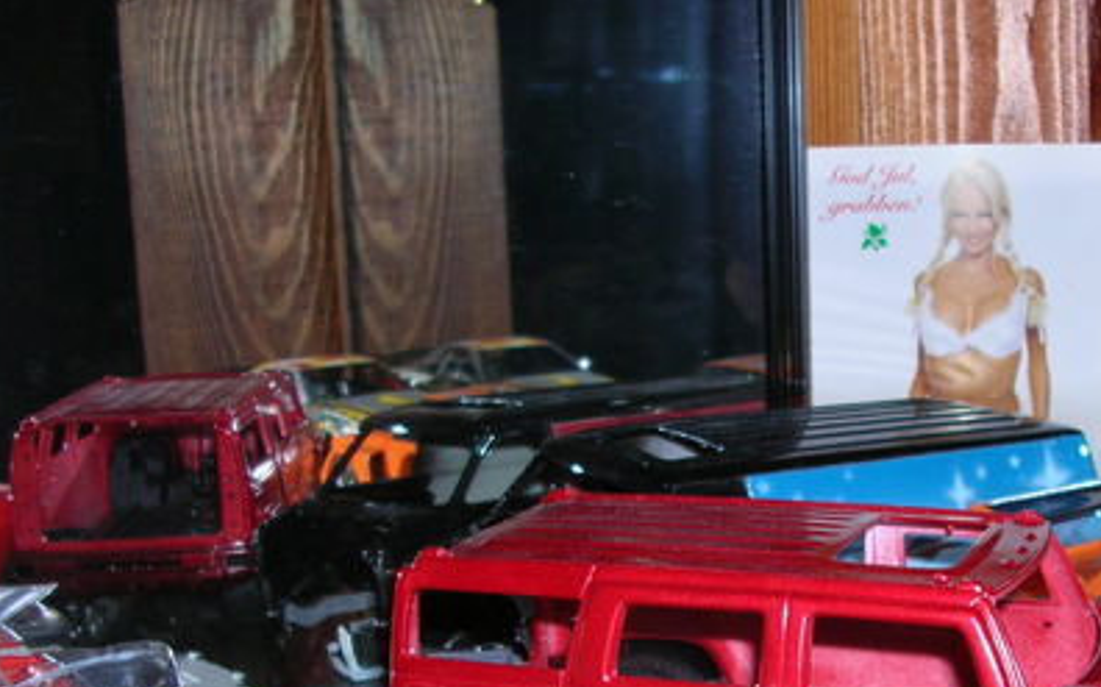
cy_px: 551
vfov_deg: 21.3
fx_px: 1799
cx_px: 770
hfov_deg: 33.6
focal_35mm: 60
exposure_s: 1/60.1
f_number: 2.8
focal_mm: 5.8
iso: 50
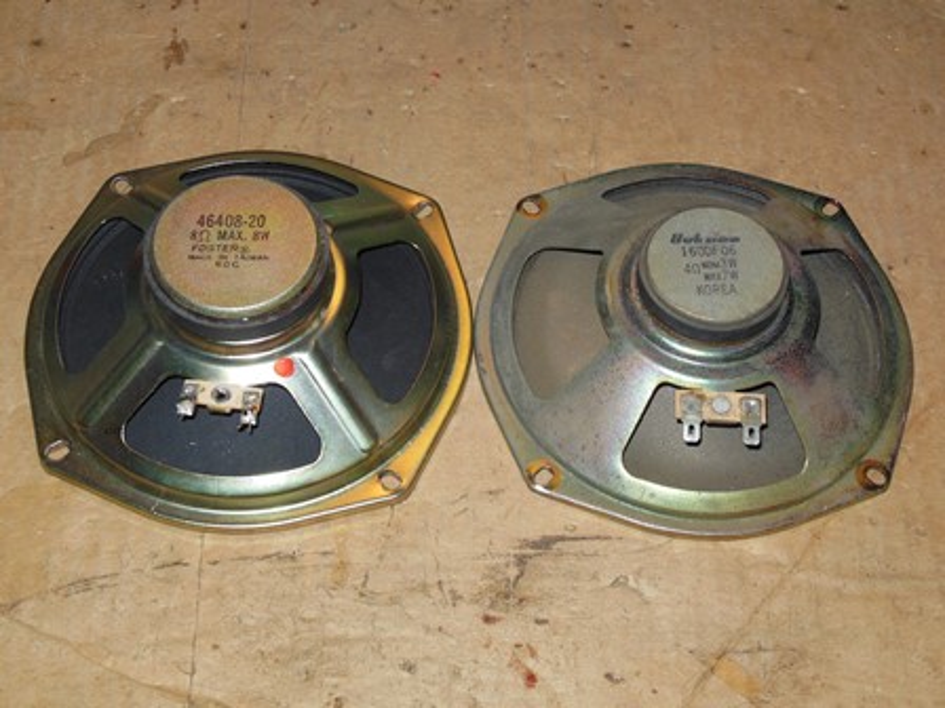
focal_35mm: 50
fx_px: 1365
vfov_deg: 29.1
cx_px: 472
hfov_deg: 38.2
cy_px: 354
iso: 200
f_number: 4
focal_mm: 8.9
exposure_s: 1/60
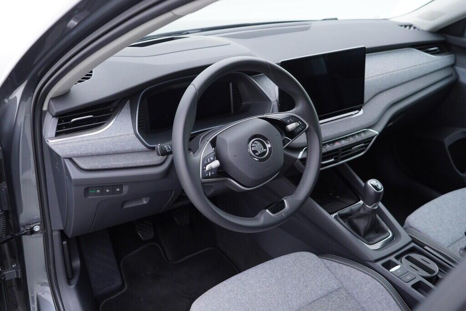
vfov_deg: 36.9
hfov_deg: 53.1
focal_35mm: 36
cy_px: 156
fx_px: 466
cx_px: 233
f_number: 2.8
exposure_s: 1/40
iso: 200
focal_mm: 24
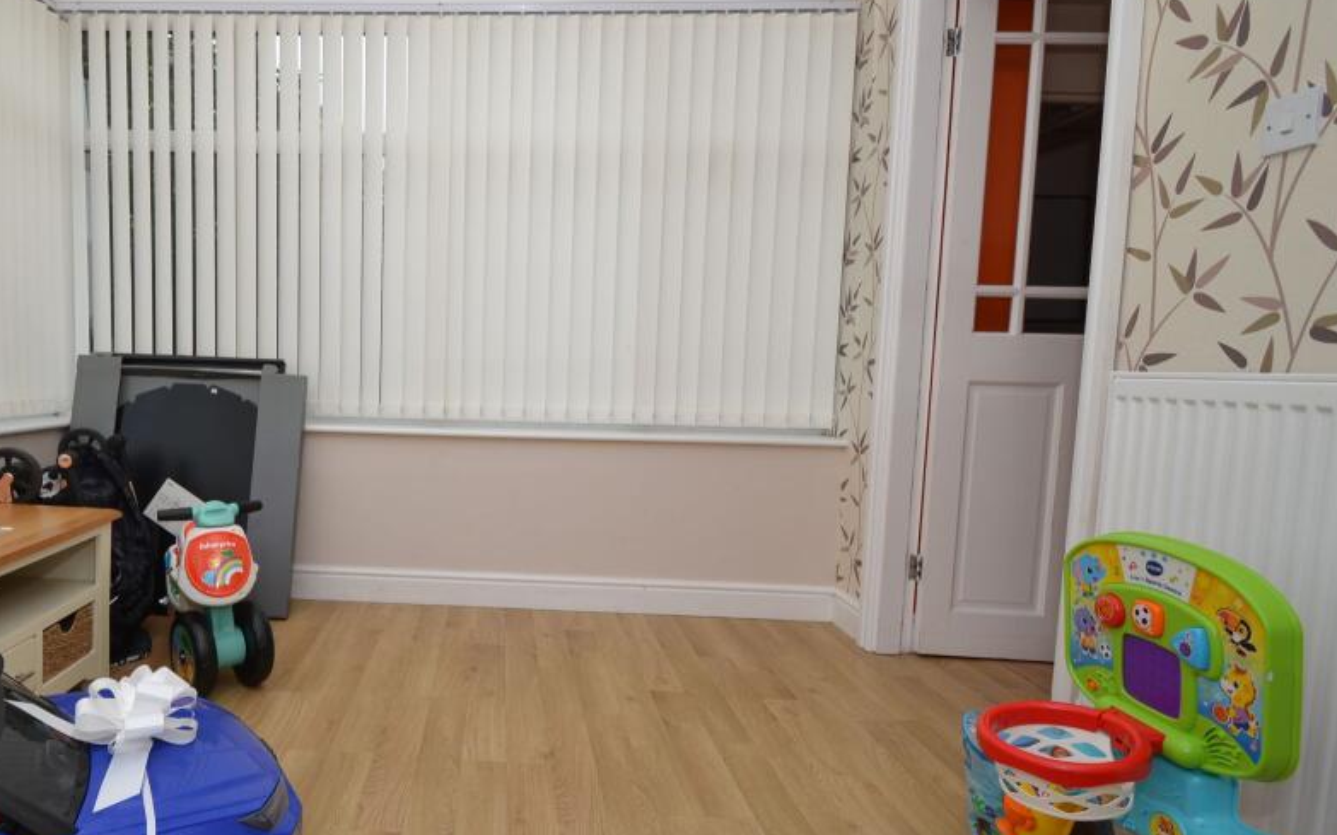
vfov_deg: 59.6
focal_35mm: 20
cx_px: 480
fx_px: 729
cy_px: 423
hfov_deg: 83.0
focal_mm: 10
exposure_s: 1/125
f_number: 5.6
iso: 110
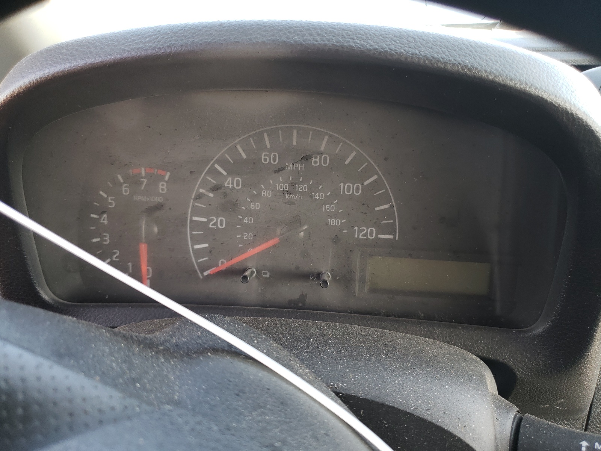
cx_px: 300
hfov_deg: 67.3
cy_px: 226
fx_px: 451
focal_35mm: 26
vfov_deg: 53.1
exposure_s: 1/60.2
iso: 55
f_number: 1.5
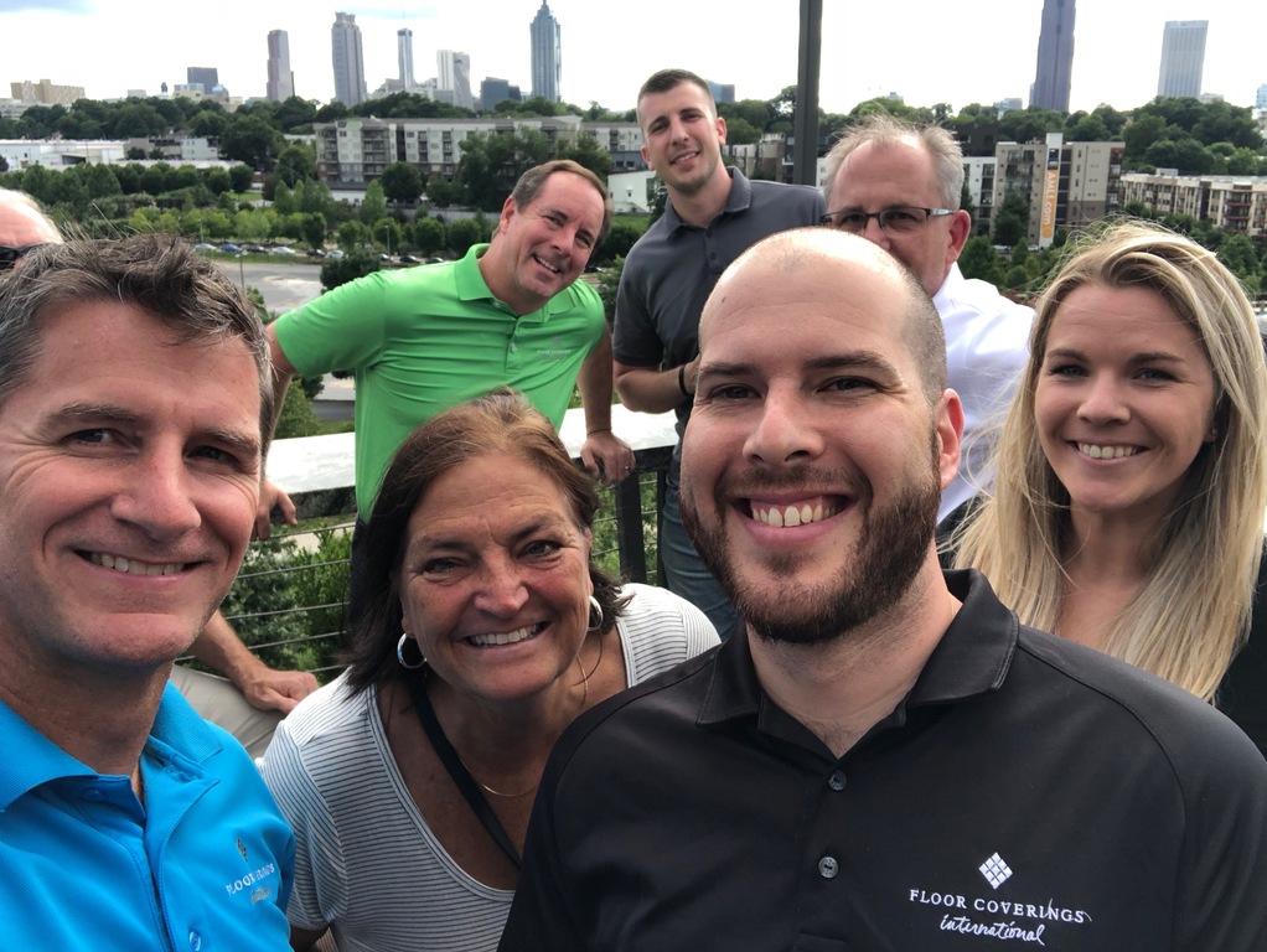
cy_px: 476
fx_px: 1172
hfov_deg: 56.8
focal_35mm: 32
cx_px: 634
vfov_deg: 44.2
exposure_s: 1/249
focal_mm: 2.87
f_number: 2.2
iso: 20
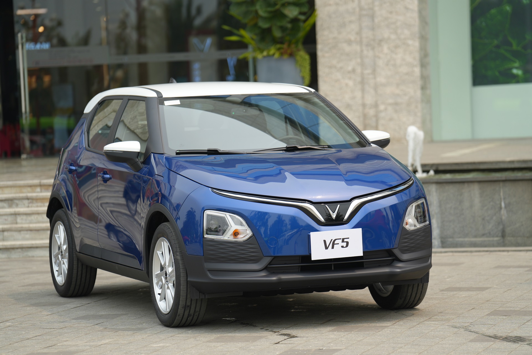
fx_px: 1936
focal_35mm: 131
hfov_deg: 15.6
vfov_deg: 10.5
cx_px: 266
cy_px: 178
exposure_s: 1/1250
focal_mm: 131
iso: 125
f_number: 2.8
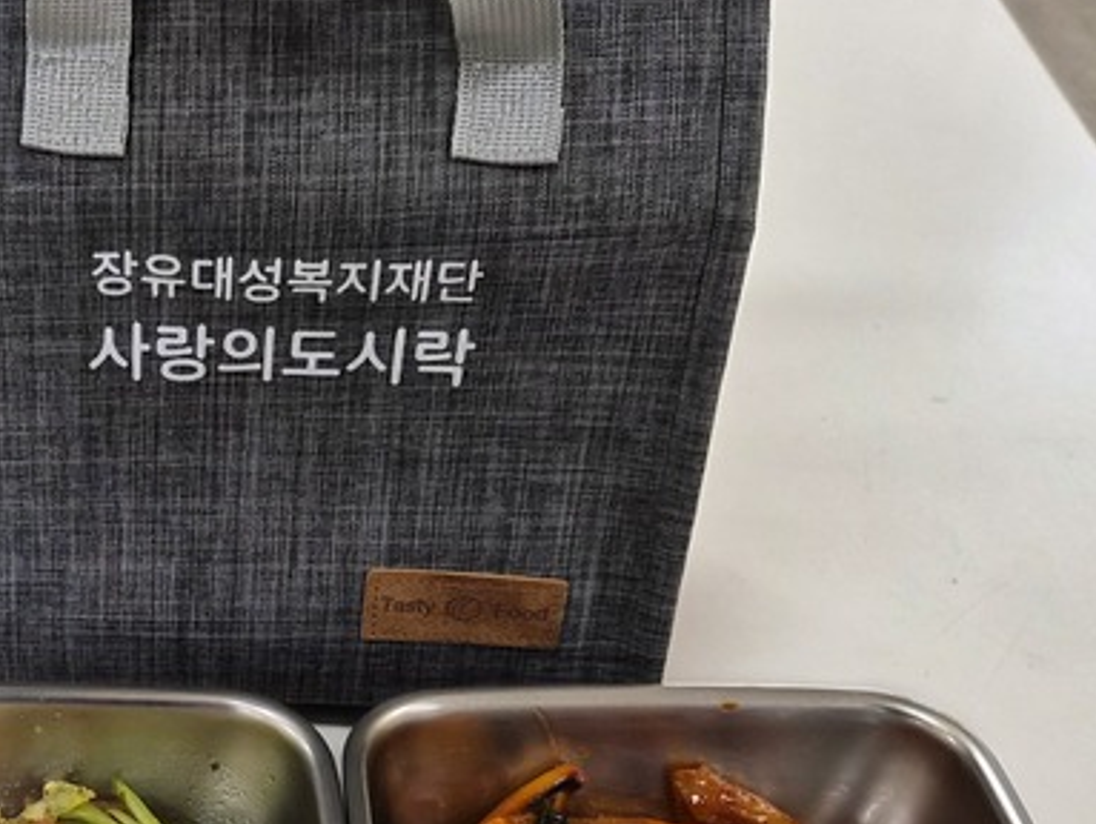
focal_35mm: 60
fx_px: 1901
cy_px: 712
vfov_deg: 23.9
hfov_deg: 30.8
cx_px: 123
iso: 125
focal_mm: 5.4
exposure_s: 1/120
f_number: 1.8
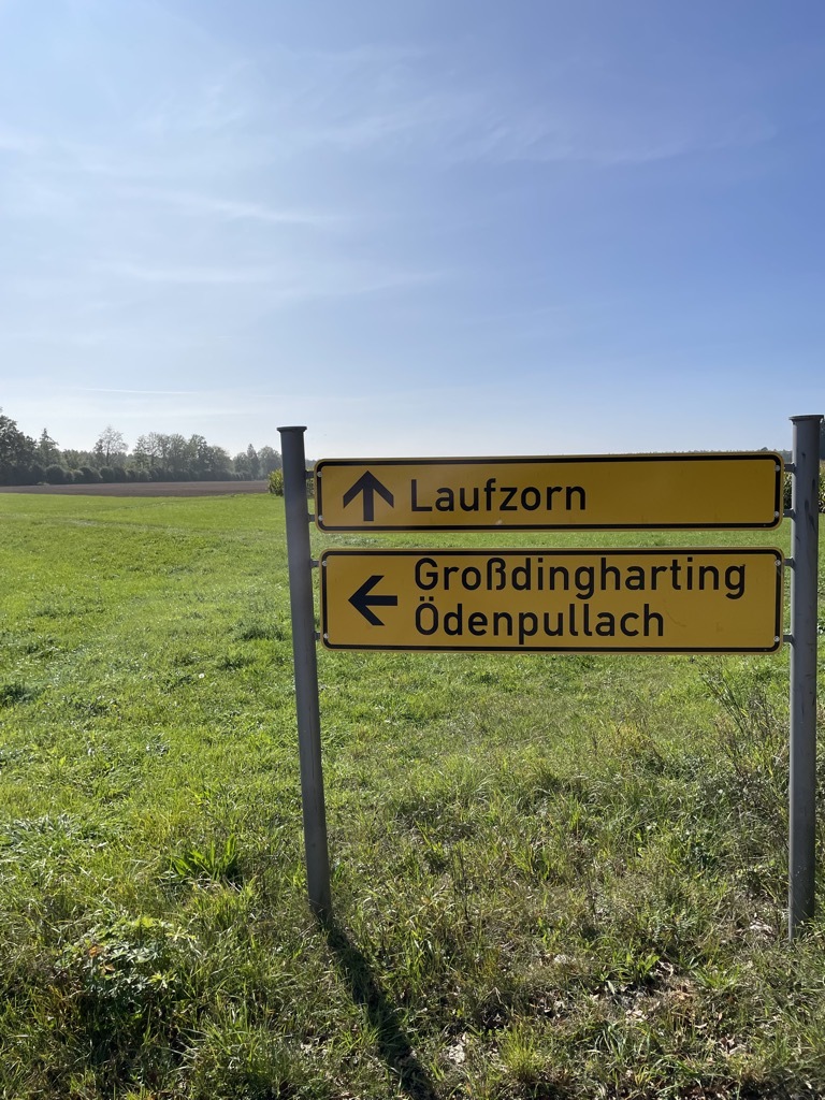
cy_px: 550
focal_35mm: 26
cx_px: 412
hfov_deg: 53.1
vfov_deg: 67.3
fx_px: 826
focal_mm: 4.2
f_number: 1.6
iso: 32
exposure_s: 1/7813
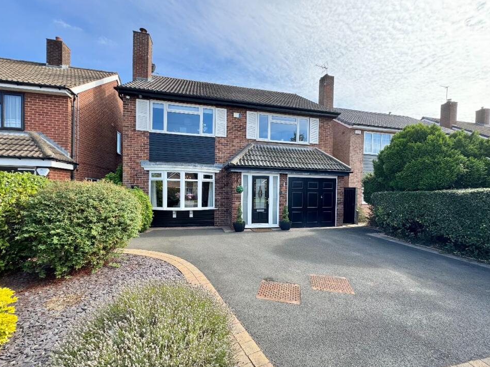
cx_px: 248
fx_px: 212
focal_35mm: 15
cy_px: 194
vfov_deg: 81.7
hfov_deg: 98.2
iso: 40
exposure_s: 1/412
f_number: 2.2
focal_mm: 2.22
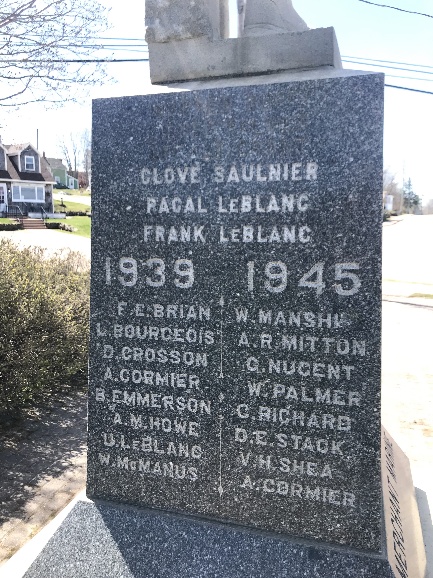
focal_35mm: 28
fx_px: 467
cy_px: 289
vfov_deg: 63.4
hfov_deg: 49.7
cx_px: 216
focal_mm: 3.99
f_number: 1.8
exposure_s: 1/613
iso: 20
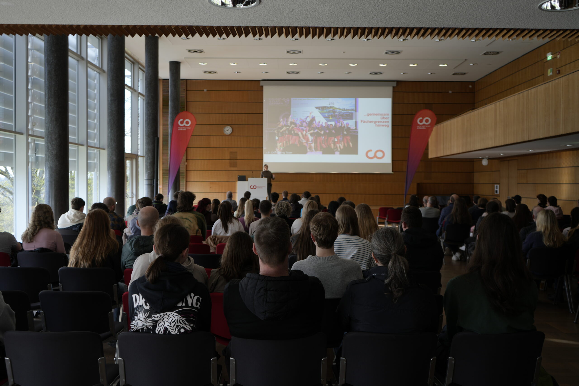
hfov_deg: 55.8
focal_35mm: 34
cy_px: 193
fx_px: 547
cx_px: 290
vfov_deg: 38.9
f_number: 4
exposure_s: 1/50
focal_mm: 34
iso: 100
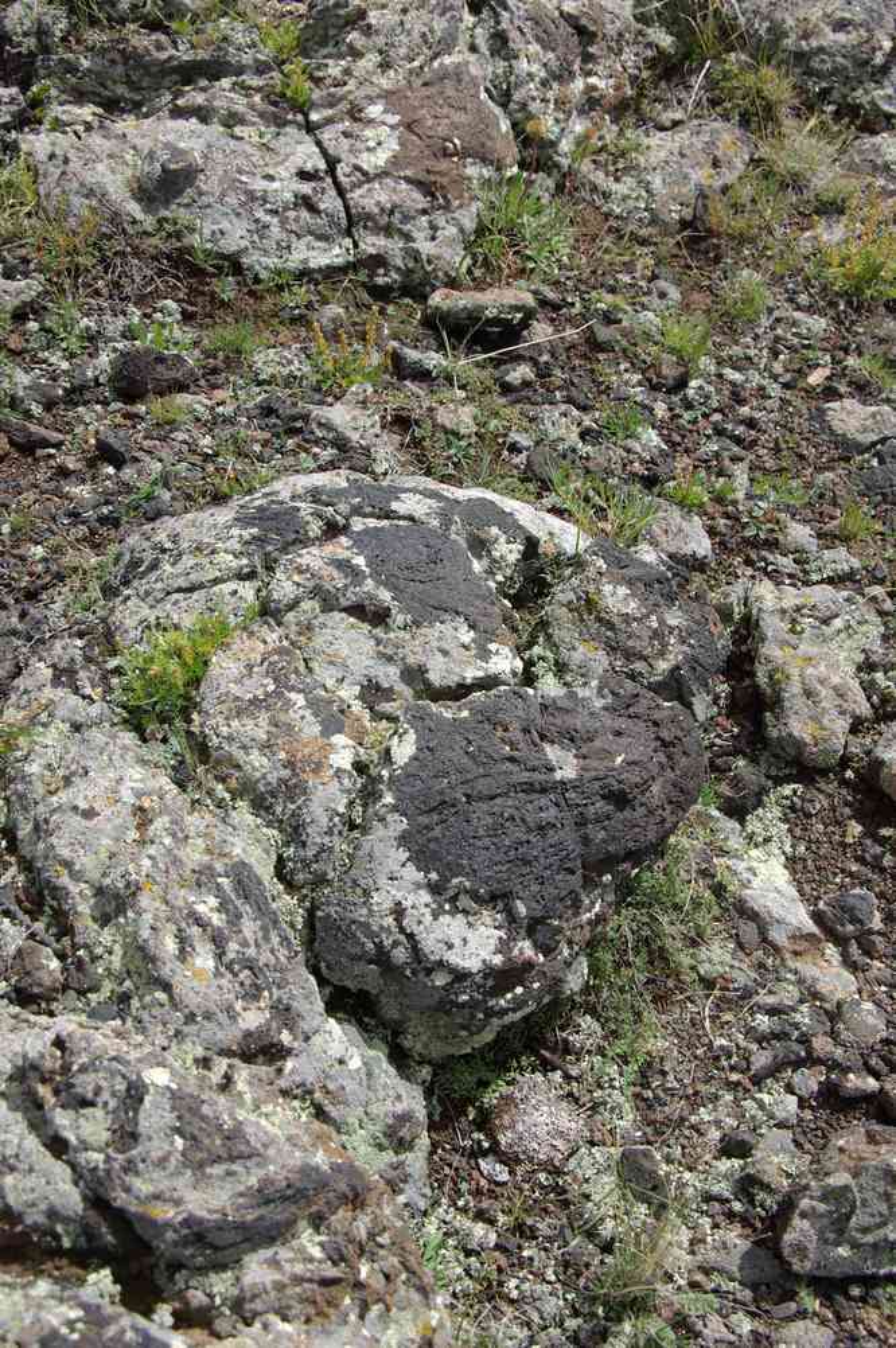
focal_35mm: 43
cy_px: 674
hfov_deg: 31.1
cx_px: 448
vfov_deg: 45.5
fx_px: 1609
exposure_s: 1/250
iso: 100
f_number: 8
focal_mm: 29.4
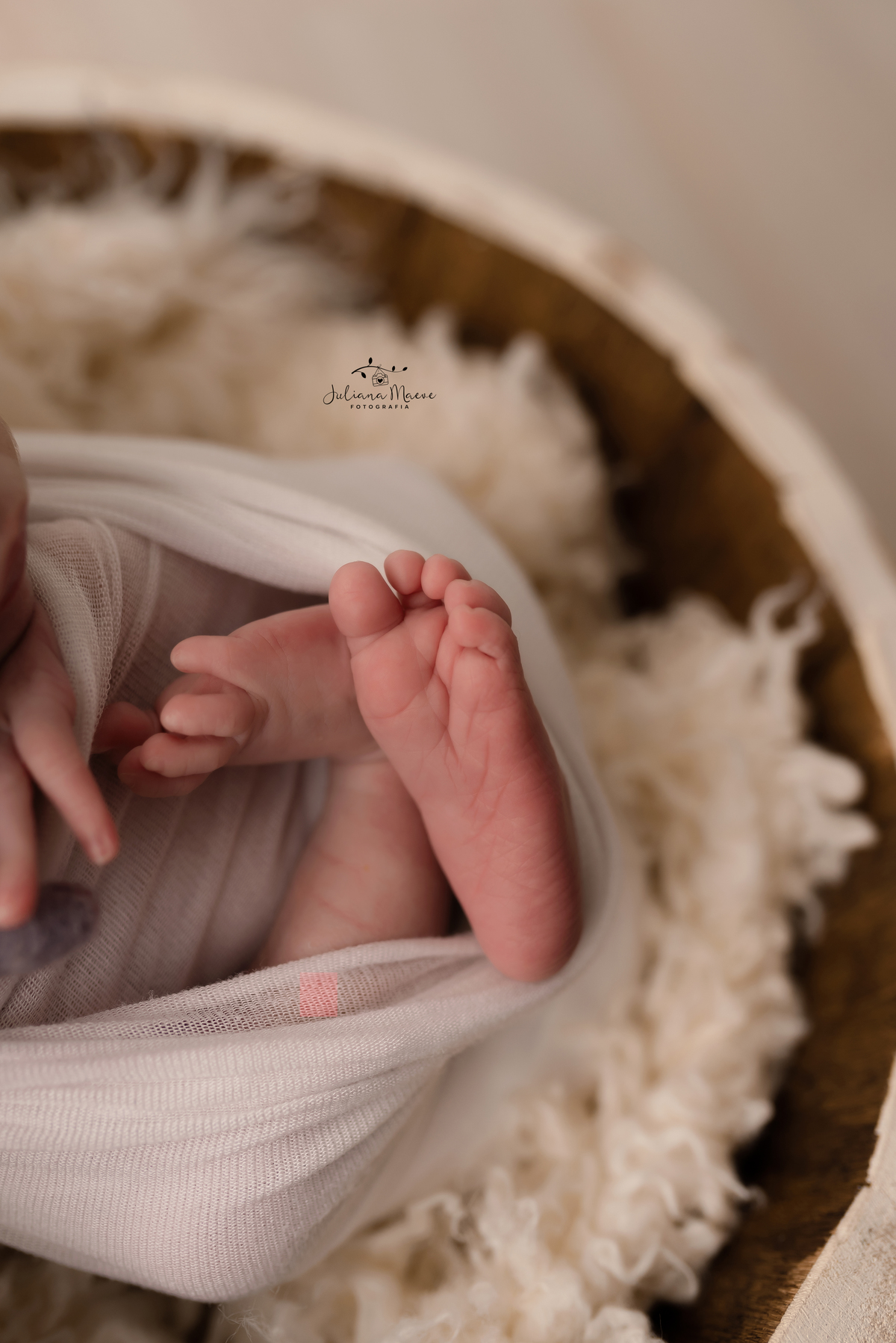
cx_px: 448
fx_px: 1306
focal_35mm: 35
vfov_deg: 54.4
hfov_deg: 37.9
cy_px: 672
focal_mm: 35
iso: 160
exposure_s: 1/160
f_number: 2.8
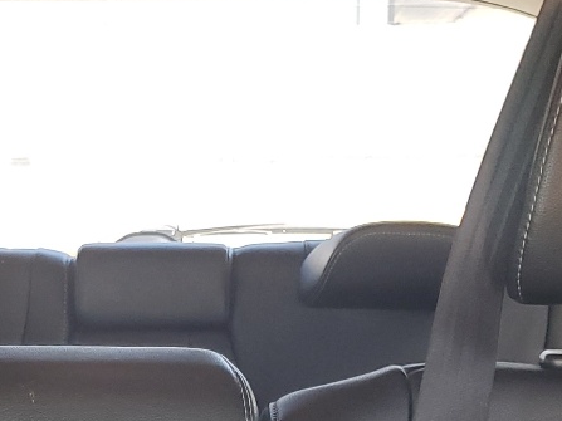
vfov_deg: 14.9
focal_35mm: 93
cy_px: 615
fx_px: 1509
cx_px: 11
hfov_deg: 20.5
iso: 66
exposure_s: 1/60.2
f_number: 1.5
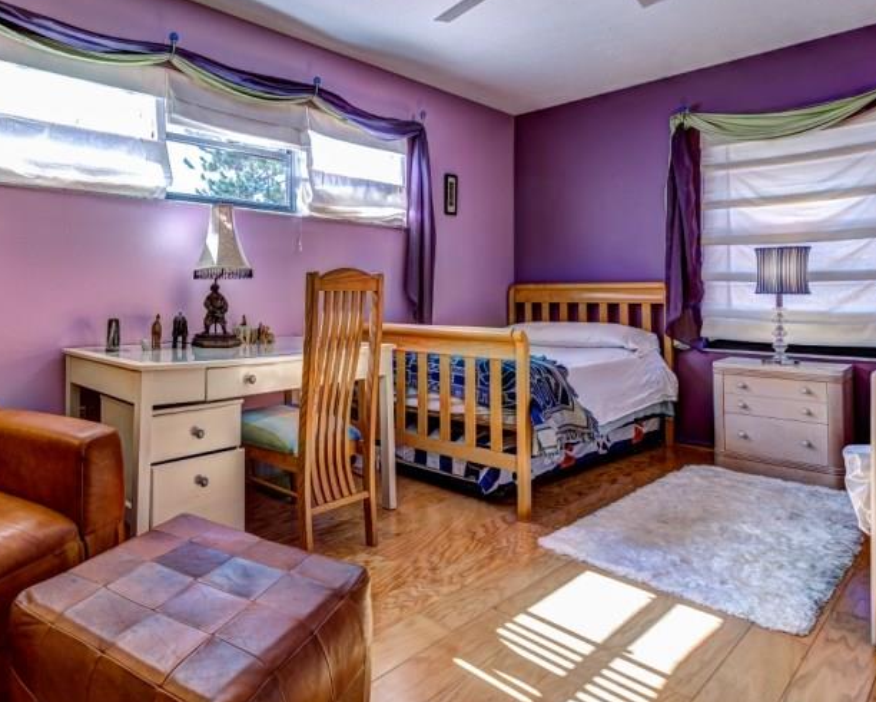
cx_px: 233
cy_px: 288
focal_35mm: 22
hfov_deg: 70.6
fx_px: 571
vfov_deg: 62.7
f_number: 8
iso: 100
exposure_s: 1/6
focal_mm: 14
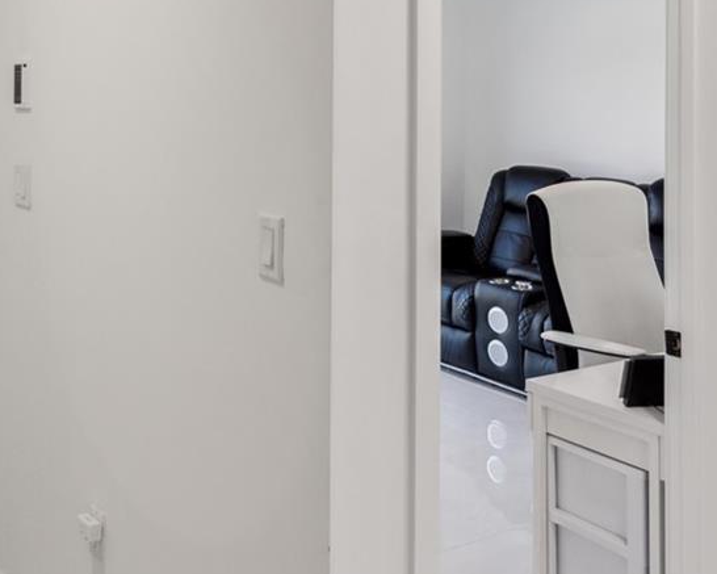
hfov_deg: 41.1
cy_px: 76
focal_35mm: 44
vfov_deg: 32.7
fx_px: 934
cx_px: 202
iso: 320
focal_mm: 16
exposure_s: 1/60
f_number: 7.1
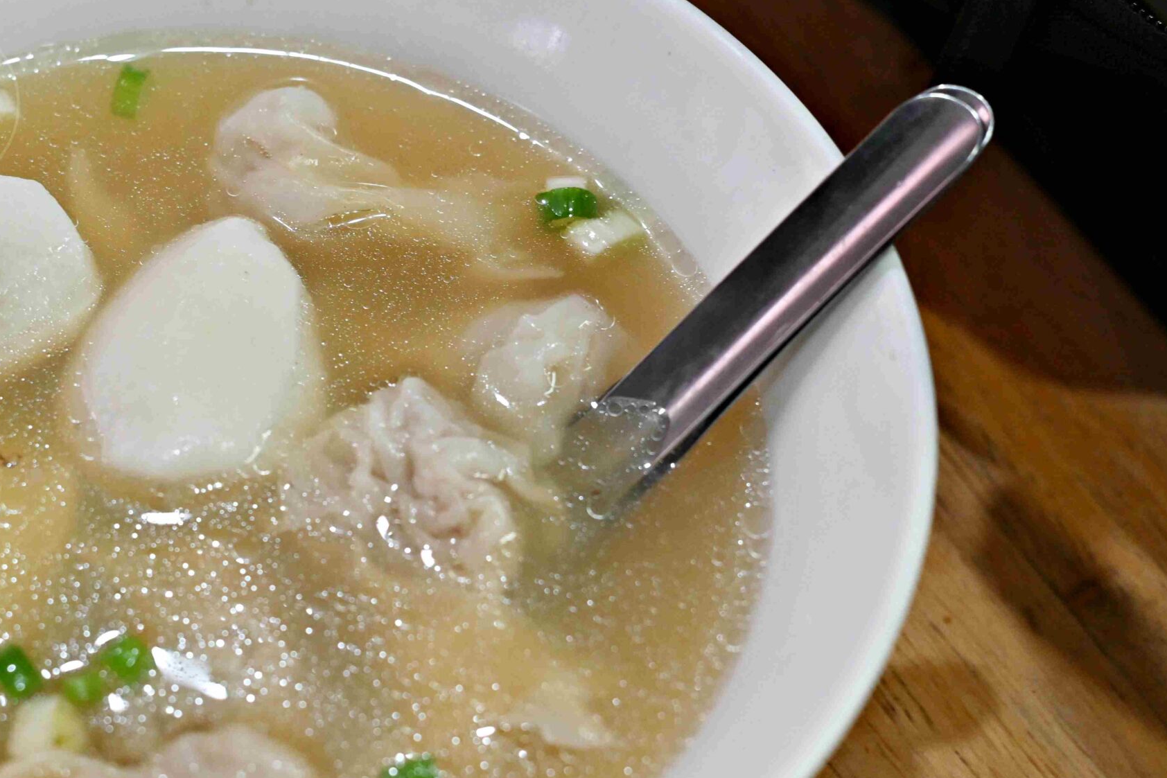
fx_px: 3696
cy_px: 523
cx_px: 289
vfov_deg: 12.0
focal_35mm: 114
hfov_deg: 17.8
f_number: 3.2
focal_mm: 50
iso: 720
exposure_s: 1/200
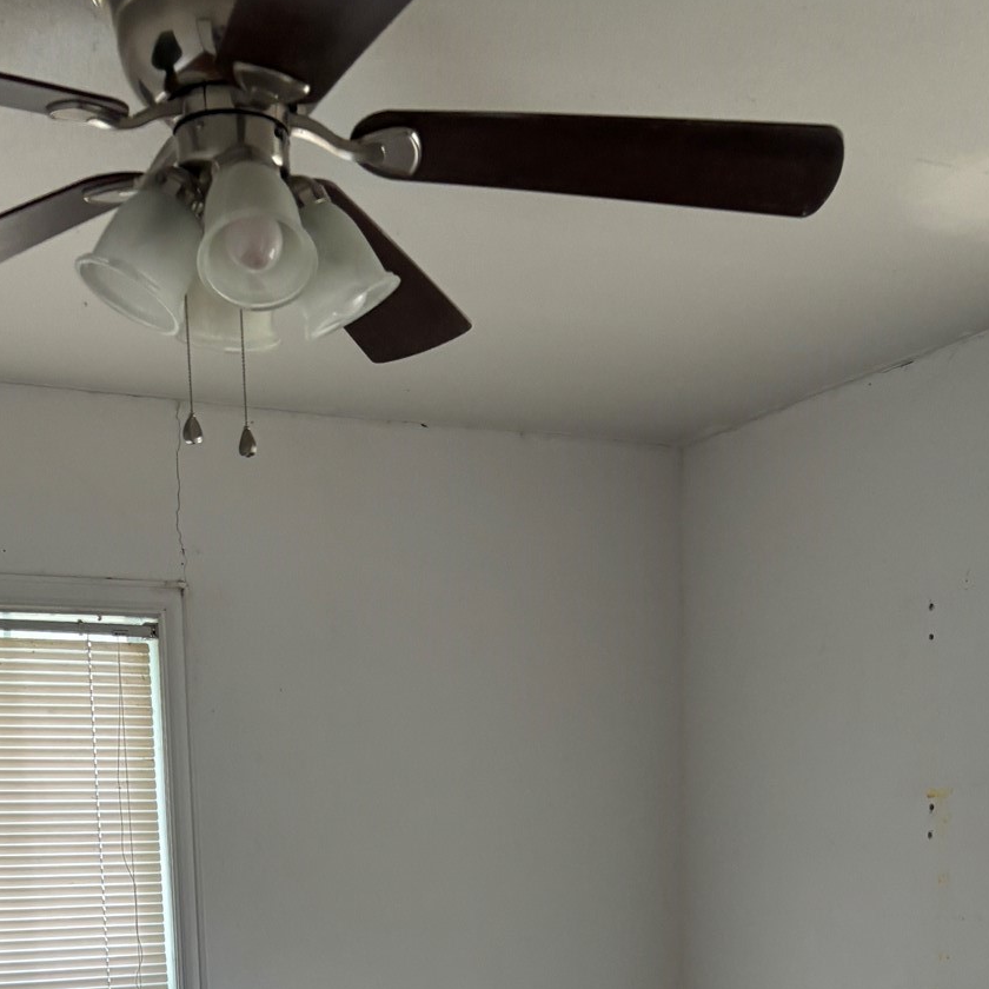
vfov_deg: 27.8
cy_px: 1098
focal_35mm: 56
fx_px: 1810
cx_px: 505
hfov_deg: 30.6
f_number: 1.6
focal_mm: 5.96
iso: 125
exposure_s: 1/76
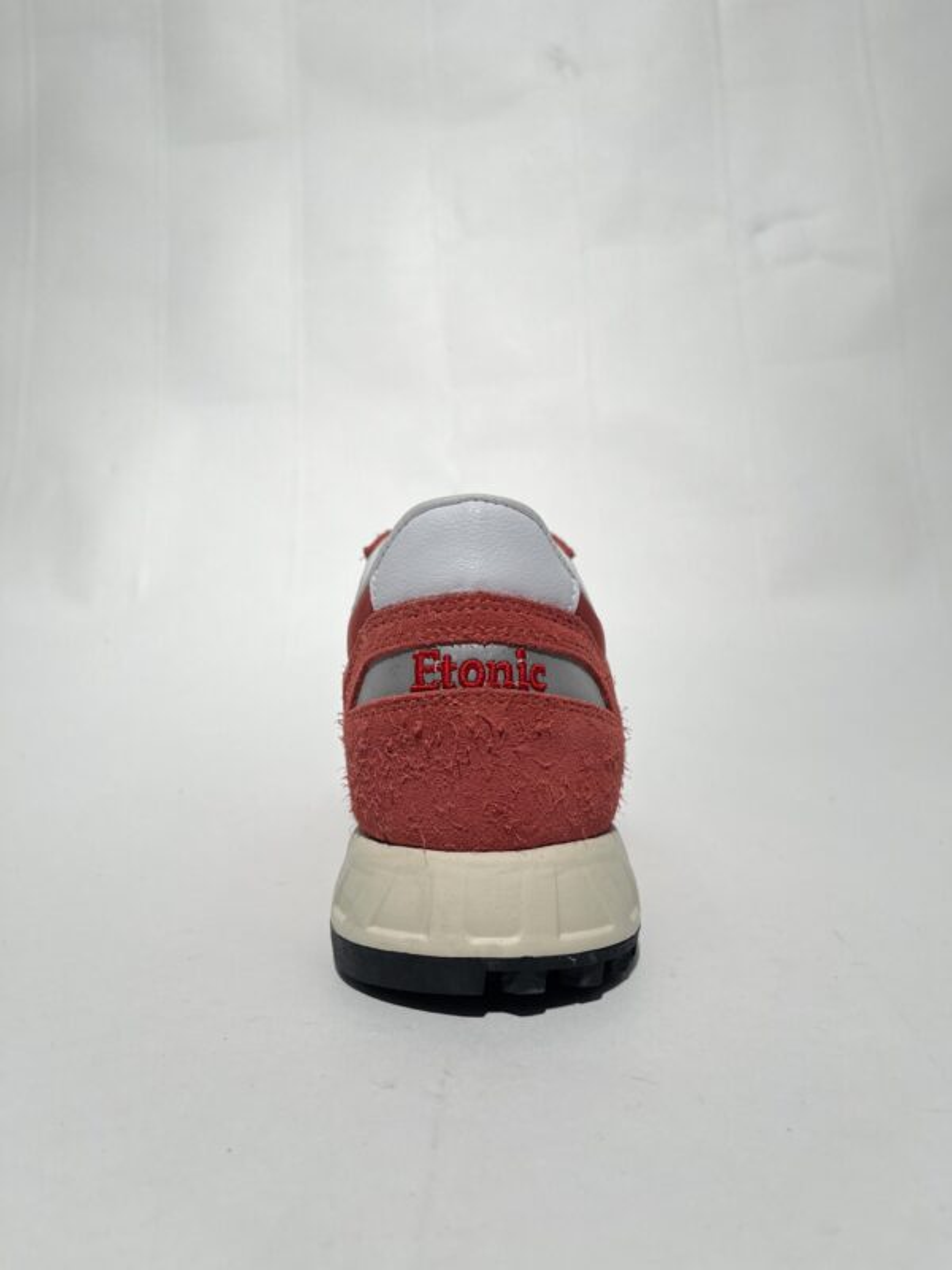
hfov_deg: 53.1
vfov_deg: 67.3
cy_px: 635
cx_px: 476
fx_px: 953
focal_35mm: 26
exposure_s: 1/352
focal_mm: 5.1
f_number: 1.6
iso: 50
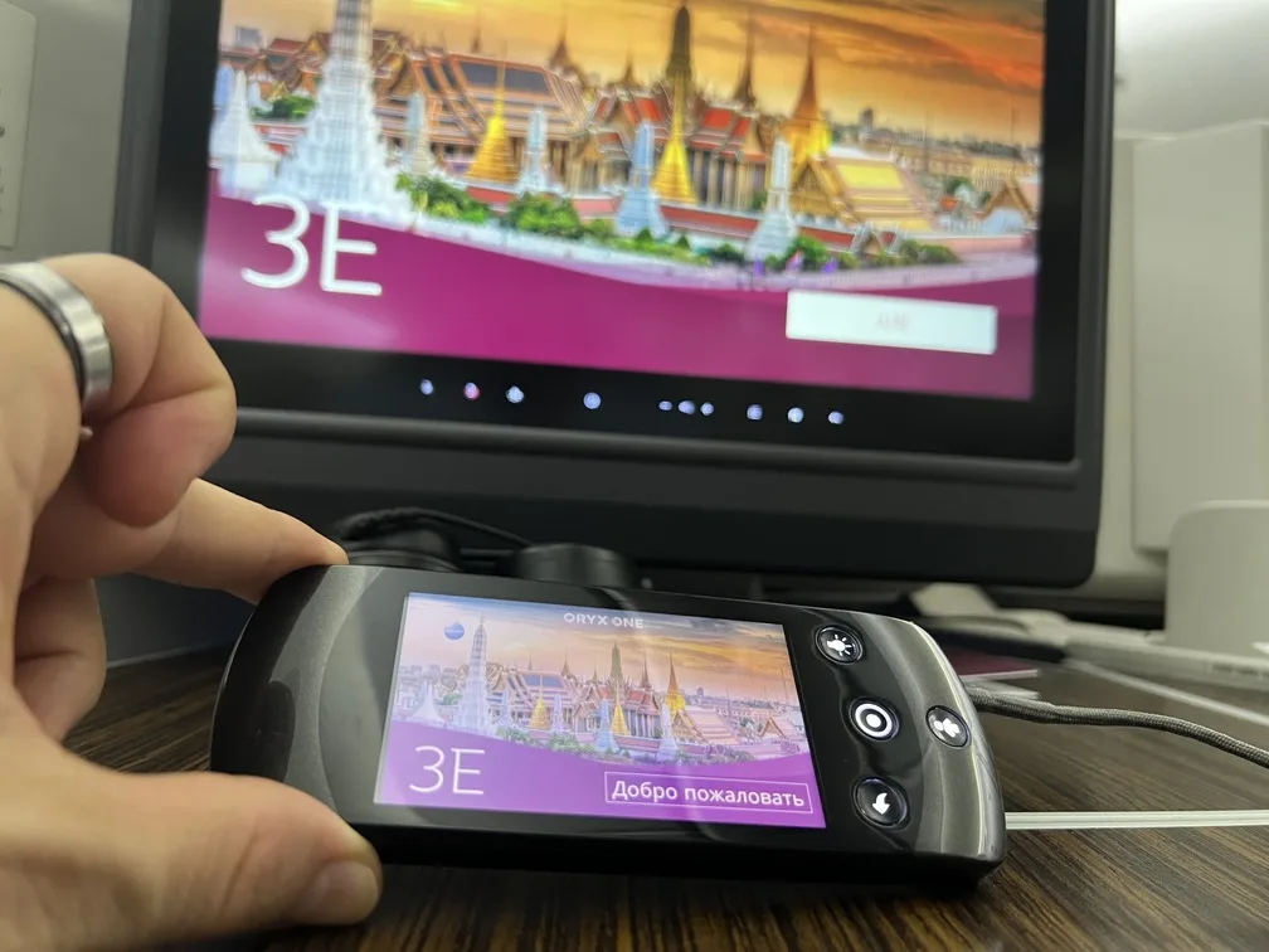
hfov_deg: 67.3
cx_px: 634
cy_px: 476
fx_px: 953
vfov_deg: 53.1
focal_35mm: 26
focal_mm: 5.7
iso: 320
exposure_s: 1/56
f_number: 1.5
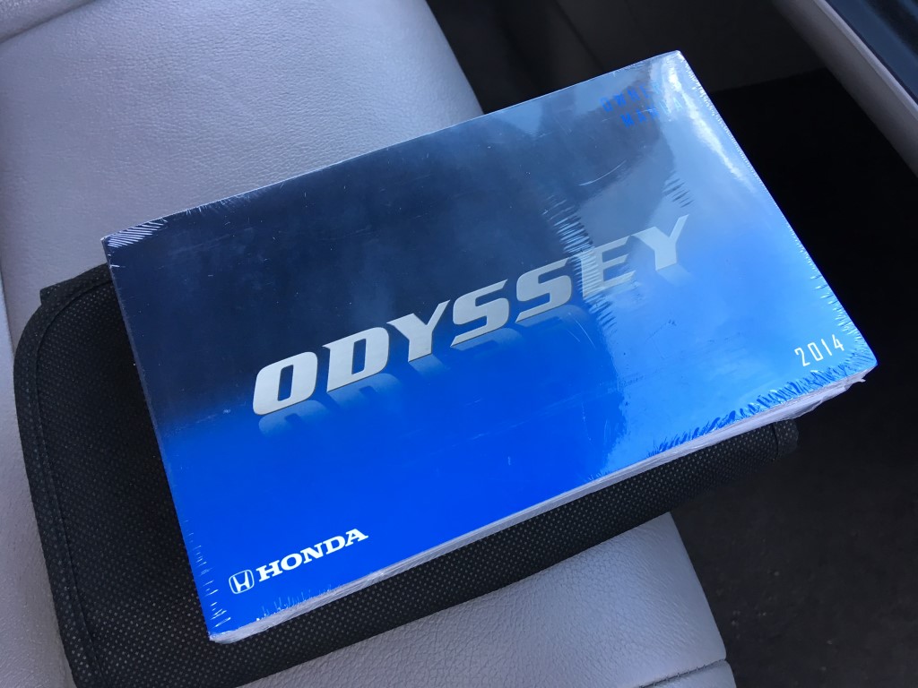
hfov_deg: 61.7
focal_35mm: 29
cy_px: 344
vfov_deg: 48.2
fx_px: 769
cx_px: 459
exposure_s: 1/40
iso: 25
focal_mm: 4.15
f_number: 2.2
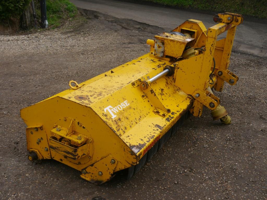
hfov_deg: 44.8
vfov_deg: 34.3
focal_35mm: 42
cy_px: 100
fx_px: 324
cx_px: 134
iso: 160
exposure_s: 1/250
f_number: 7.1
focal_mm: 21
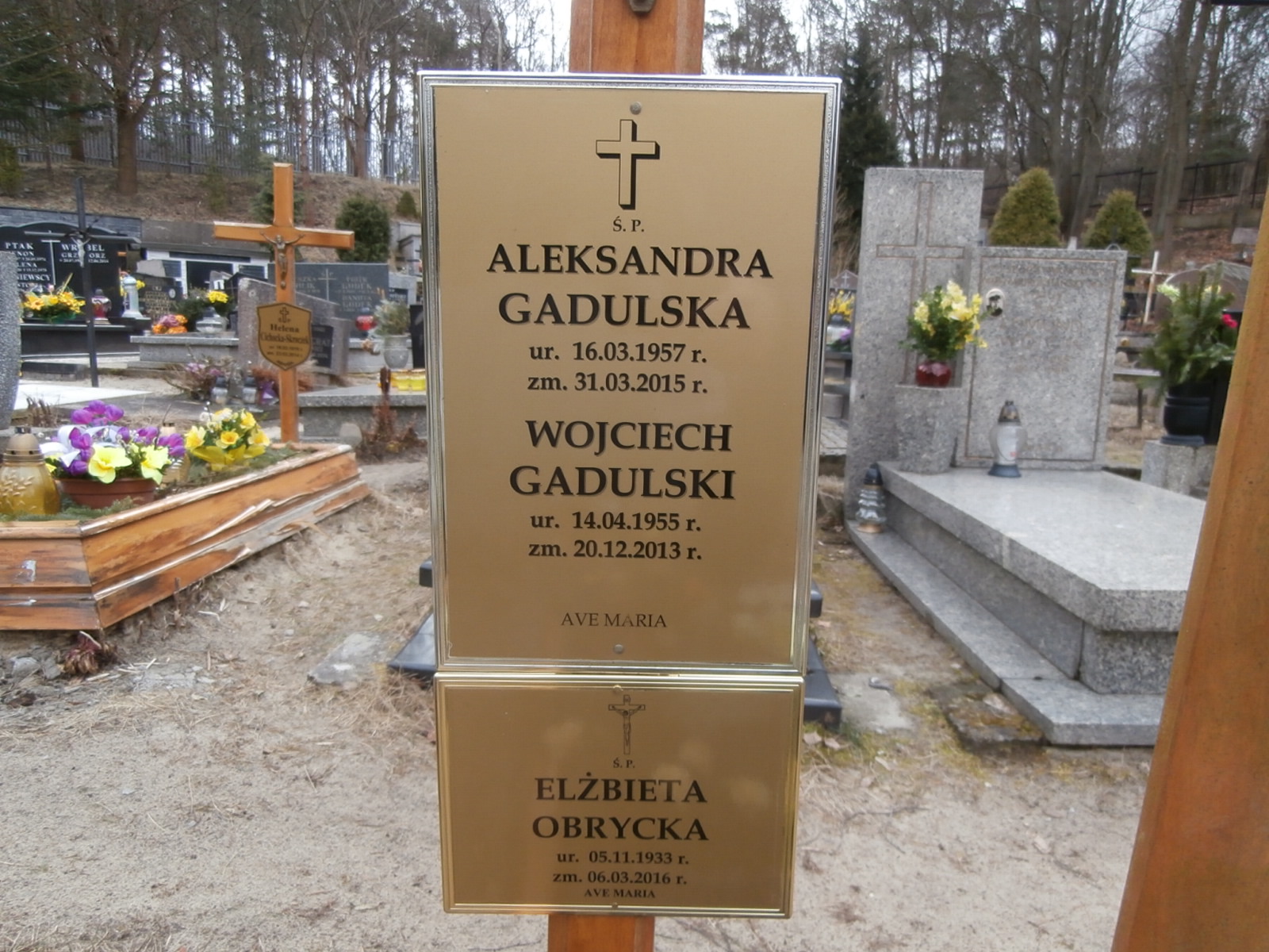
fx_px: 880
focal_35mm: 24
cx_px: 634
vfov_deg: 56.8
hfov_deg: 71.6
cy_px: 476
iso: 100
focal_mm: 4.2
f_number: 3
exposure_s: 1/125
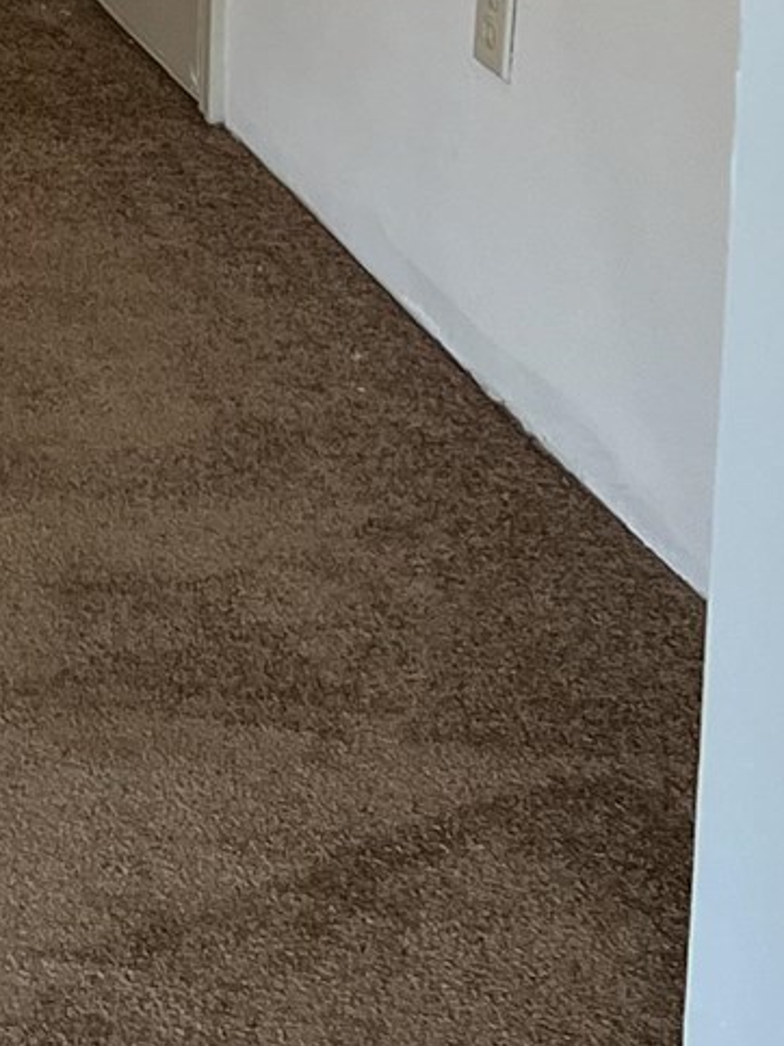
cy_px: -643
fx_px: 3746
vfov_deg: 14.5
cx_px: -910
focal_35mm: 124
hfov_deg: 10.7
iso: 64
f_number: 1.5
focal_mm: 5.7
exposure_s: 1/60
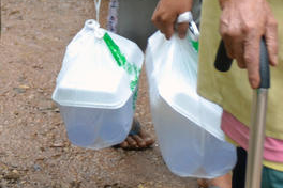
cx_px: 369
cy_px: -143
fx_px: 1714
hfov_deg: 9.3
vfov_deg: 6.2
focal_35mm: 218
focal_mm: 32
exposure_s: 1/125
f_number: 5.6
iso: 360
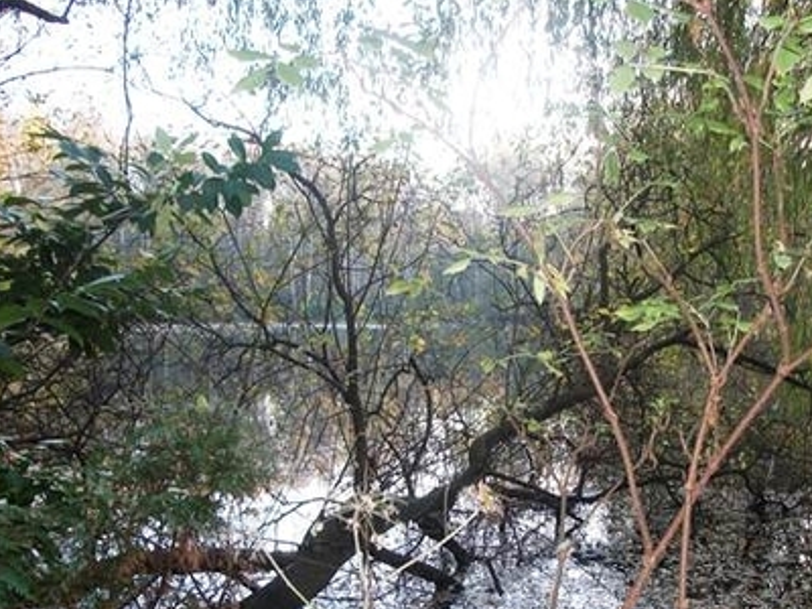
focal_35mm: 48
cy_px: 416
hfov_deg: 39.6
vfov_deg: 30.0
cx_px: 467
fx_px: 1126
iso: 124
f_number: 2.9
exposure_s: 1/60
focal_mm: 5.7
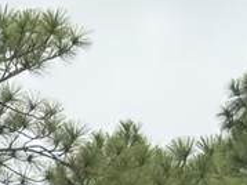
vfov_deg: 4.1
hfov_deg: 5.4
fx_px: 2446
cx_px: -542
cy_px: 653
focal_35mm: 343
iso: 64
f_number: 1.78
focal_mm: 6.76
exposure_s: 1/615
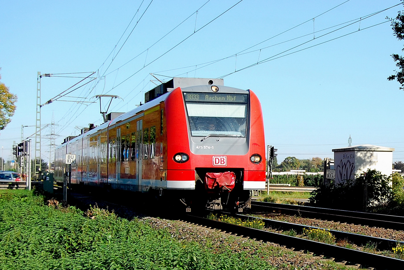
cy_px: 135
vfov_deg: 23.8
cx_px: 202
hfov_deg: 35.0
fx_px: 640
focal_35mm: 57
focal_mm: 38
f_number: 7.1
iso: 400
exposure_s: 1/640
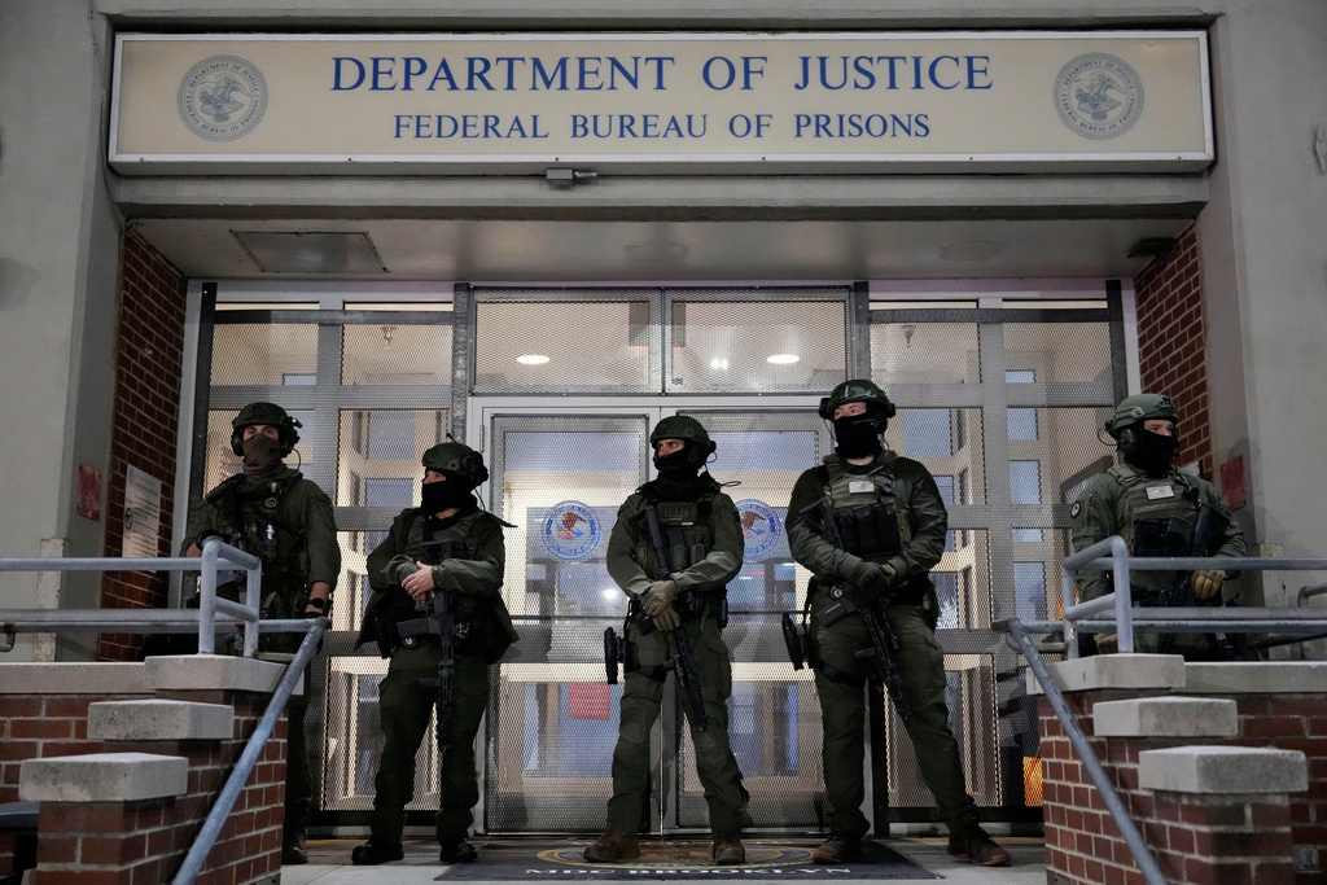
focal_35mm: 42
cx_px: 664
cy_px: 442
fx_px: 1548
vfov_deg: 31.9
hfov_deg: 46.4
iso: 8000
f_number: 2.8
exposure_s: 1/50
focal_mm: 42
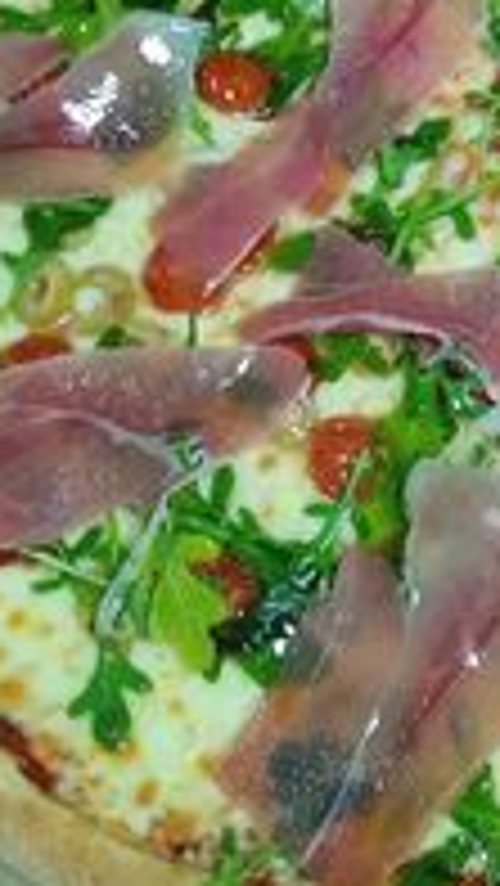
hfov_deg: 18.0
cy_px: 169
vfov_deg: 31.0
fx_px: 1554
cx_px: 455
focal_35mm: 66
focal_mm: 3.43
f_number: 2.2
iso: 752
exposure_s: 1/20
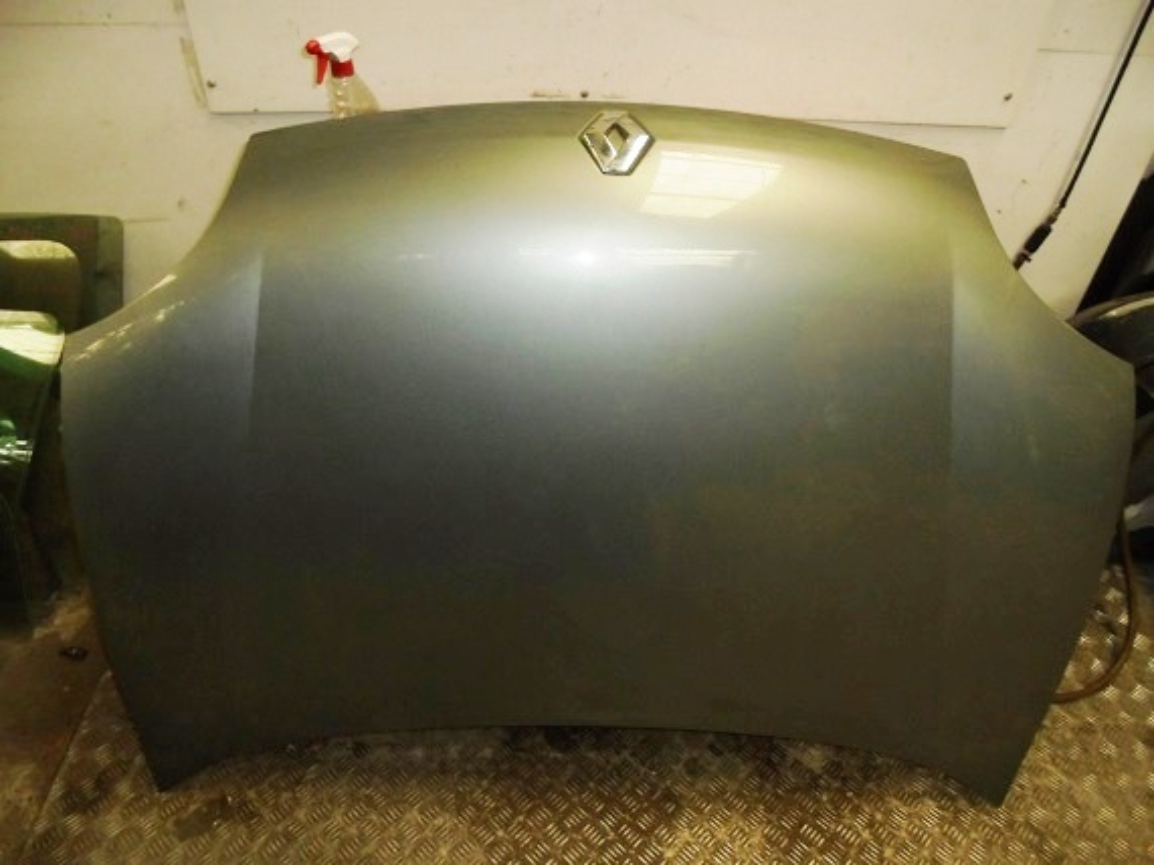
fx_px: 867
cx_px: 577
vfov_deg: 53.0
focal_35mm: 26
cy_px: 432
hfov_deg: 67.3
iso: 200
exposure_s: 1/30
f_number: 3.5
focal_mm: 4.6
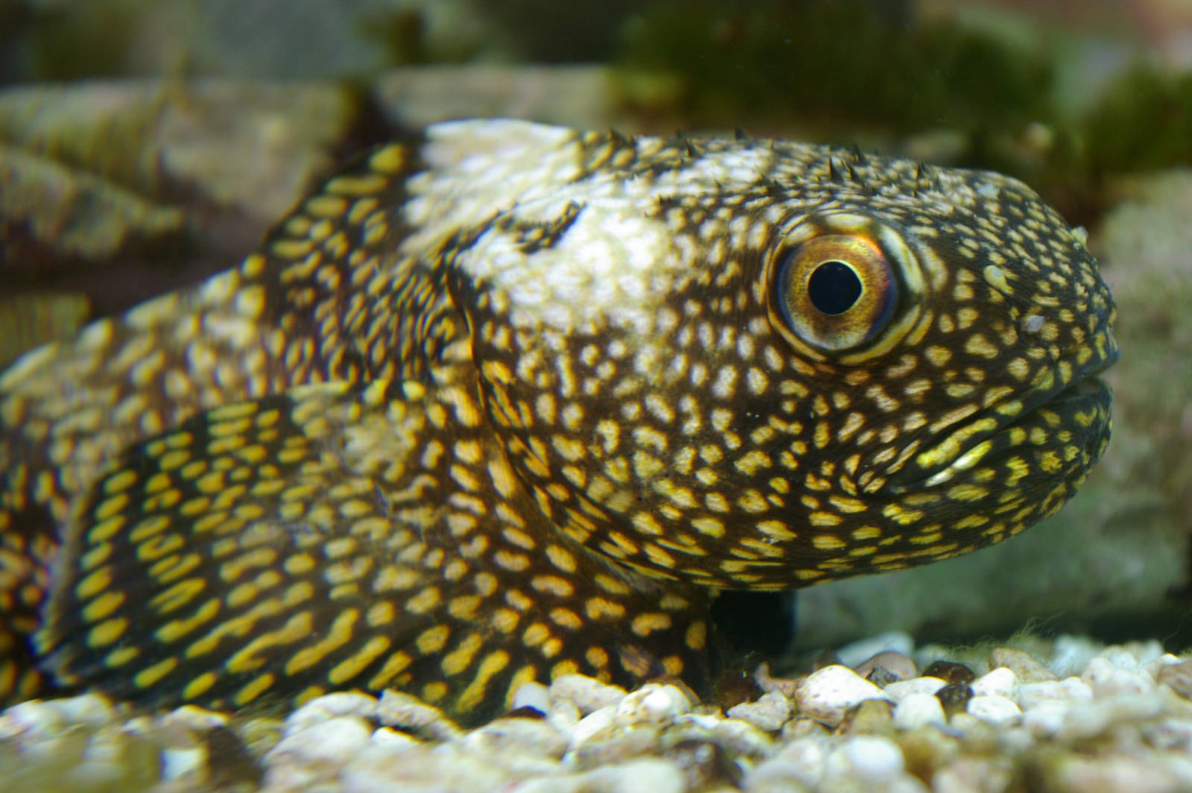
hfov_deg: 35.1
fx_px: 1886
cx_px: 596
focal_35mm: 57
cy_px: 396
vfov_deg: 23.7
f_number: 6.7
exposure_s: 1/8
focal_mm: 38
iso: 400
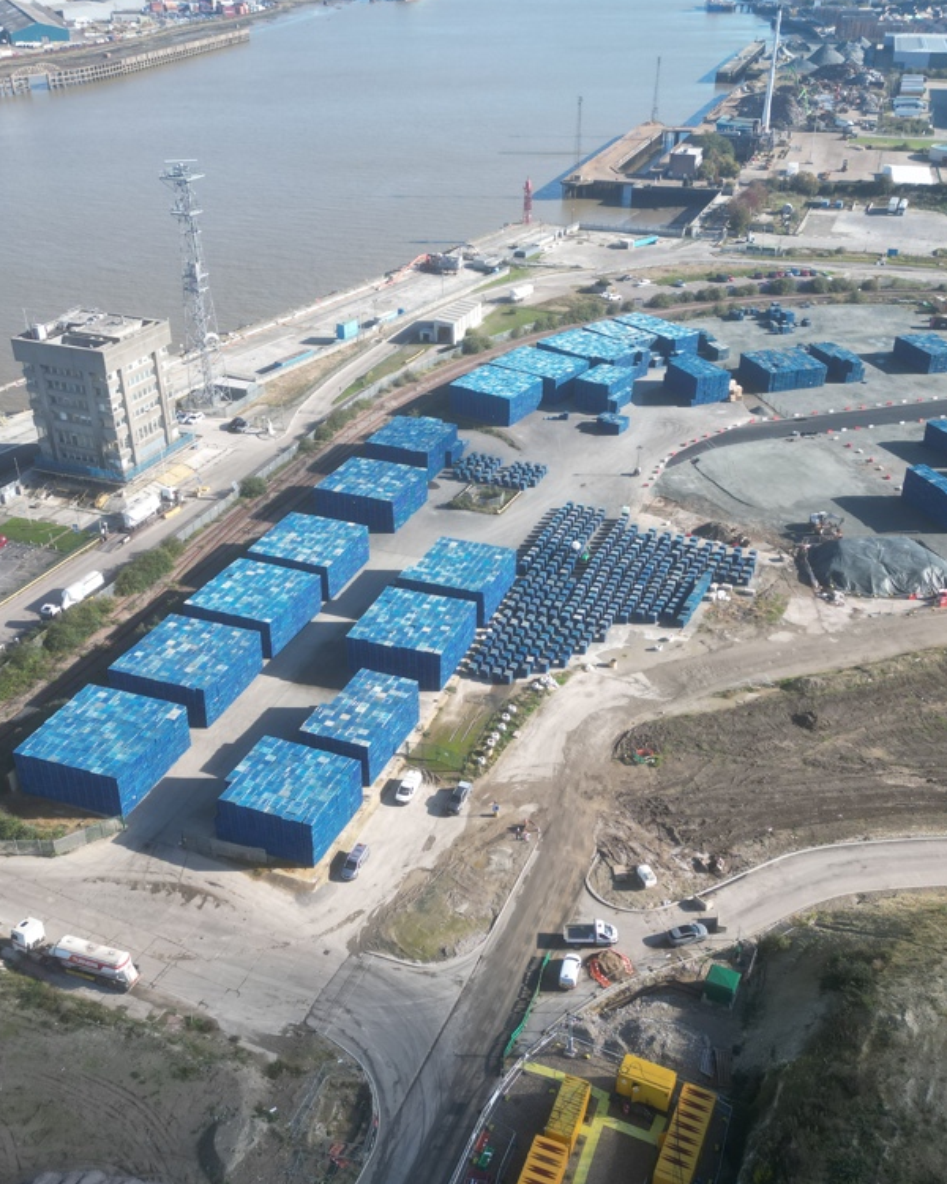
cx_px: 489
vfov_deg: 55.7
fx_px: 1121
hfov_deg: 45.8
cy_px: 590
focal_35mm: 32
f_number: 1.7
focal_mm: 6.72
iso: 110
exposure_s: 1/1250
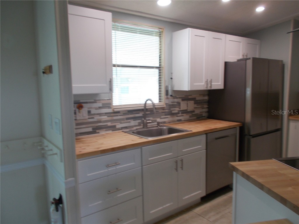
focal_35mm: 26
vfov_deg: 53.1
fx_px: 225
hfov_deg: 67.3
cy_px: 112
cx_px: 150
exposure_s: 1/25
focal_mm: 4.6
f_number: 3.2
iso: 100
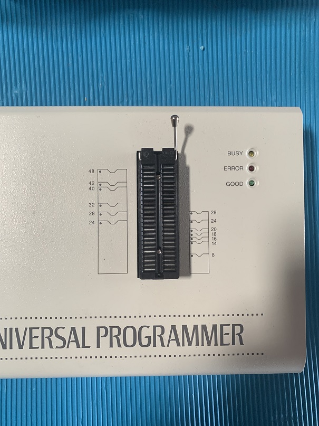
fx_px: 320
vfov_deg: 67.3
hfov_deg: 53.1
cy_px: 213
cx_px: 160
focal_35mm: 26
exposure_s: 1/60
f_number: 1.8
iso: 125
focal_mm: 4.25
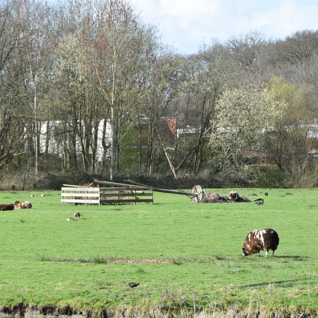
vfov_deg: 8.0
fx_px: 2273
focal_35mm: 219
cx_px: 148
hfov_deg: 8.0
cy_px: 171
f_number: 9
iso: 200
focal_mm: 105
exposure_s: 1/320
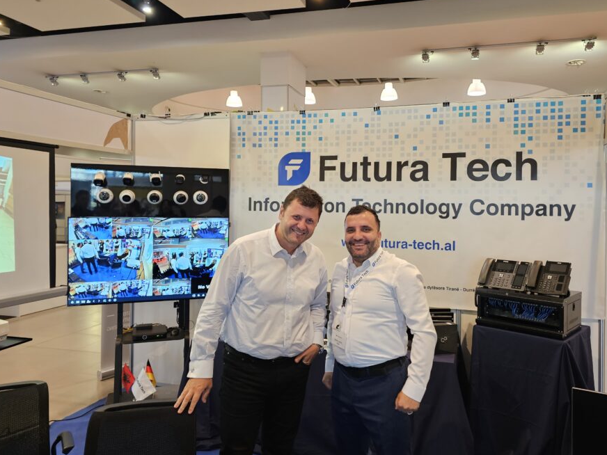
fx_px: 473
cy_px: 205
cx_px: 347
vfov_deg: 51.3
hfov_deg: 65.0
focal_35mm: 27
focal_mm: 6.3
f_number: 1.7
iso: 320
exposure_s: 1/120
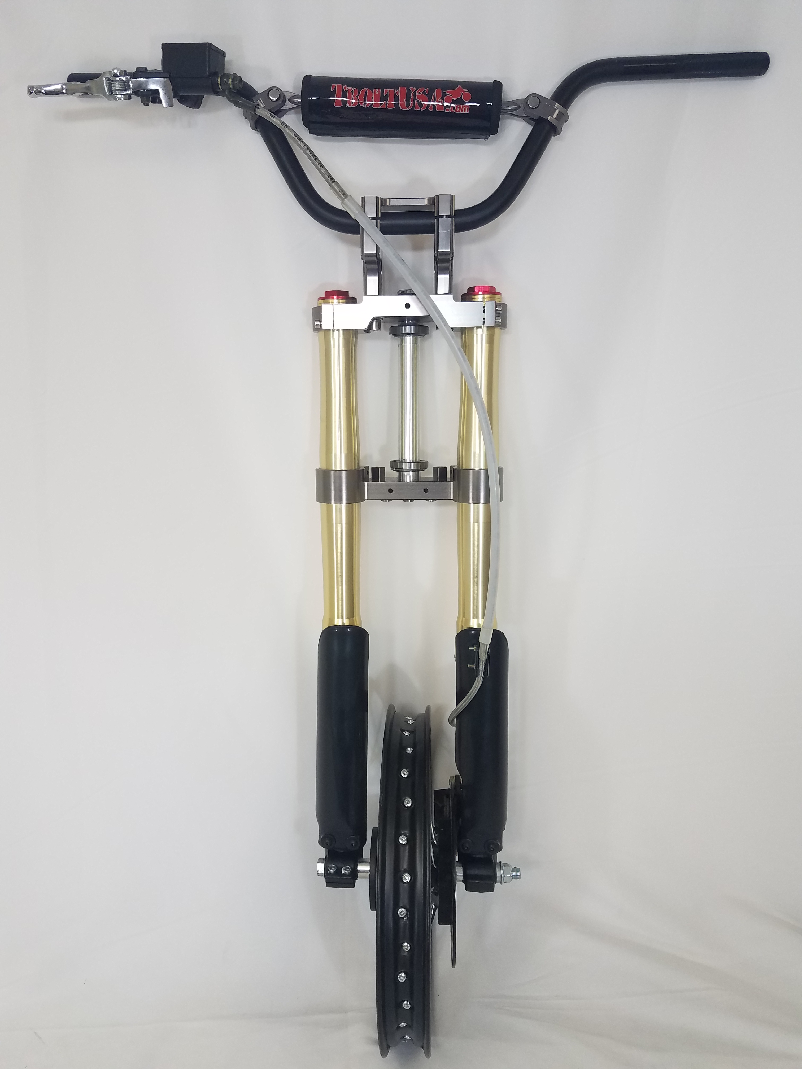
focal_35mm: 26
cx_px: 401
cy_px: 534
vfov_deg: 67.3
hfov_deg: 53.1
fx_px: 803
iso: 64
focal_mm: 4.2
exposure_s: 1/120
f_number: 1.7
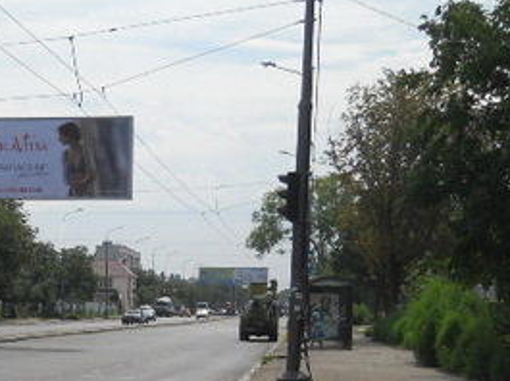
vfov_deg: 16.8
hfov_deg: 22.3
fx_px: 1265
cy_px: 379
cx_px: 61
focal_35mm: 86
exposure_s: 1/640
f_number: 5.5
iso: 80
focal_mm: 6.72
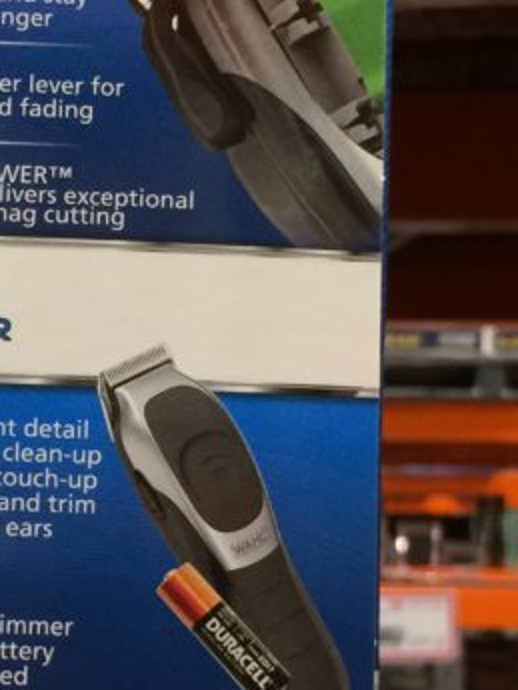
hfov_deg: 16.9
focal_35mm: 86
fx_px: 1715
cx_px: 54
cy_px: 386
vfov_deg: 22.7
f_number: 2.2
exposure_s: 1/30
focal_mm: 4.15
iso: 125
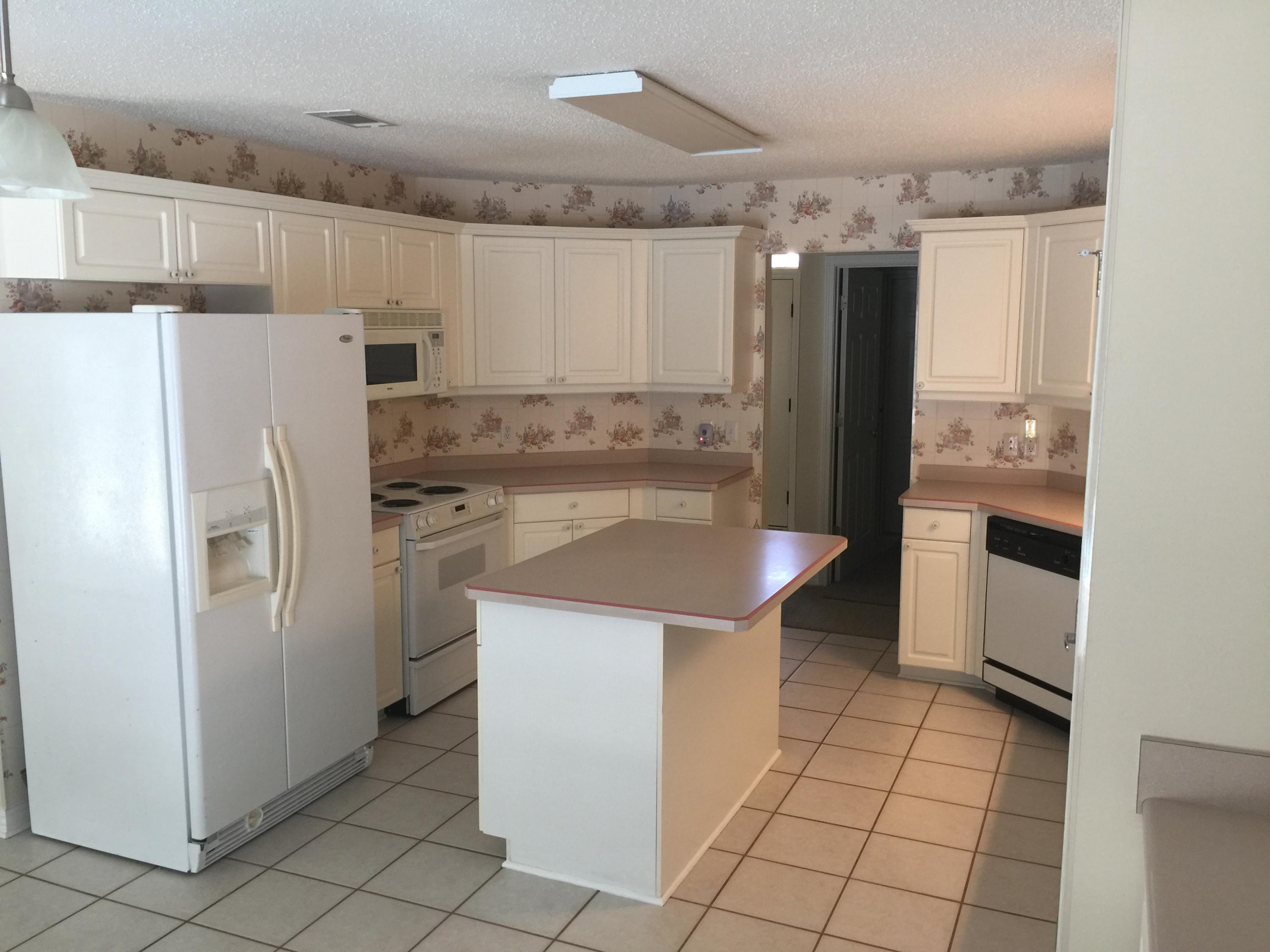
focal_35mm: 29
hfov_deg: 61.7
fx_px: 1064
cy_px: 476
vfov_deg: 48.2
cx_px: 635
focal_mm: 4.15
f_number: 2.2
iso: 50
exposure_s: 1/15
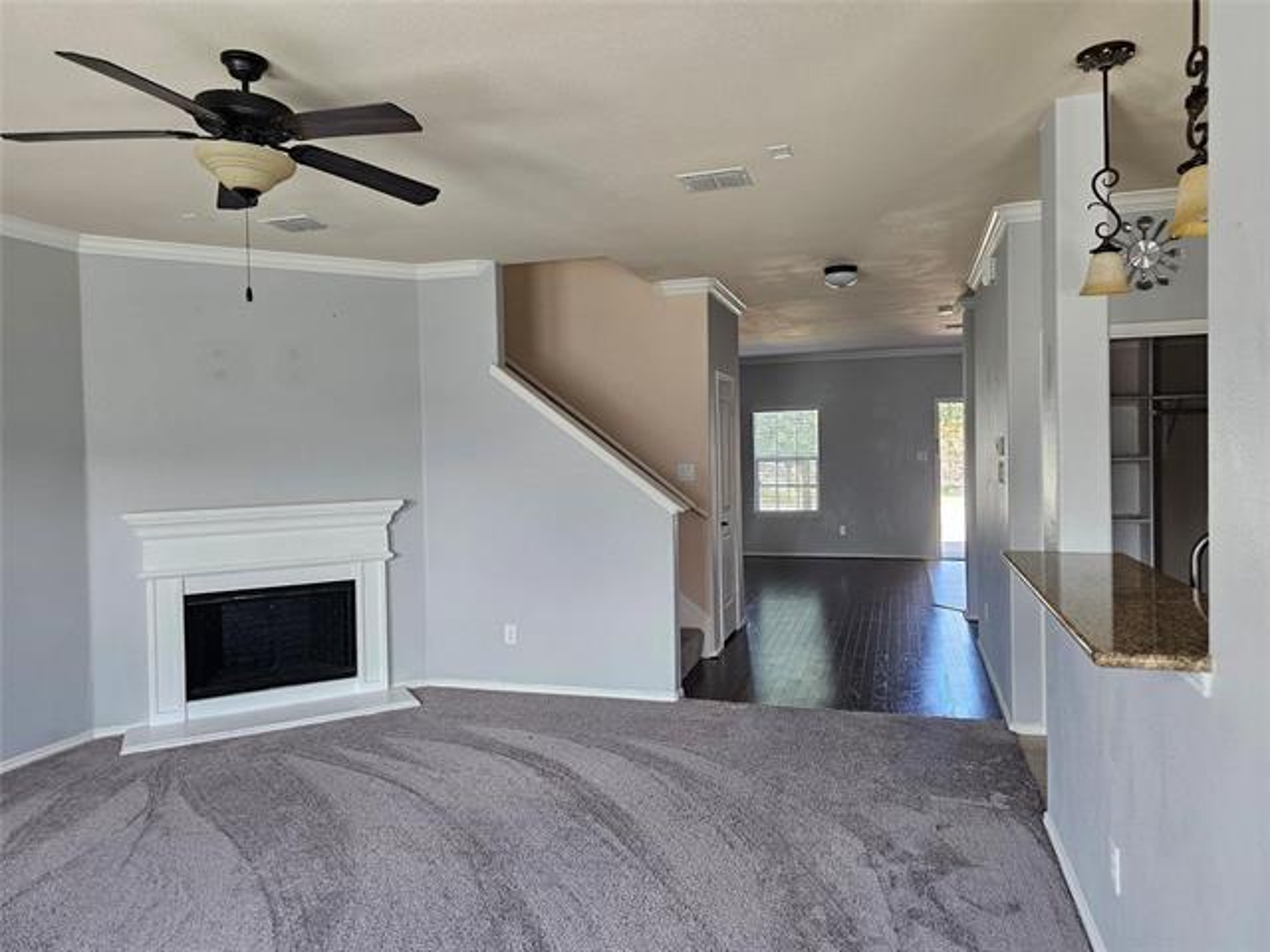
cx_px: 635
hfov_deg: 73.9
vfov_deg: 58.9
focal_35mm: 23
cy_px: 476
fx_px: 844
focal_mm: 6.3
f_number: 1.7
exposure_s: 1/170
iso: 250
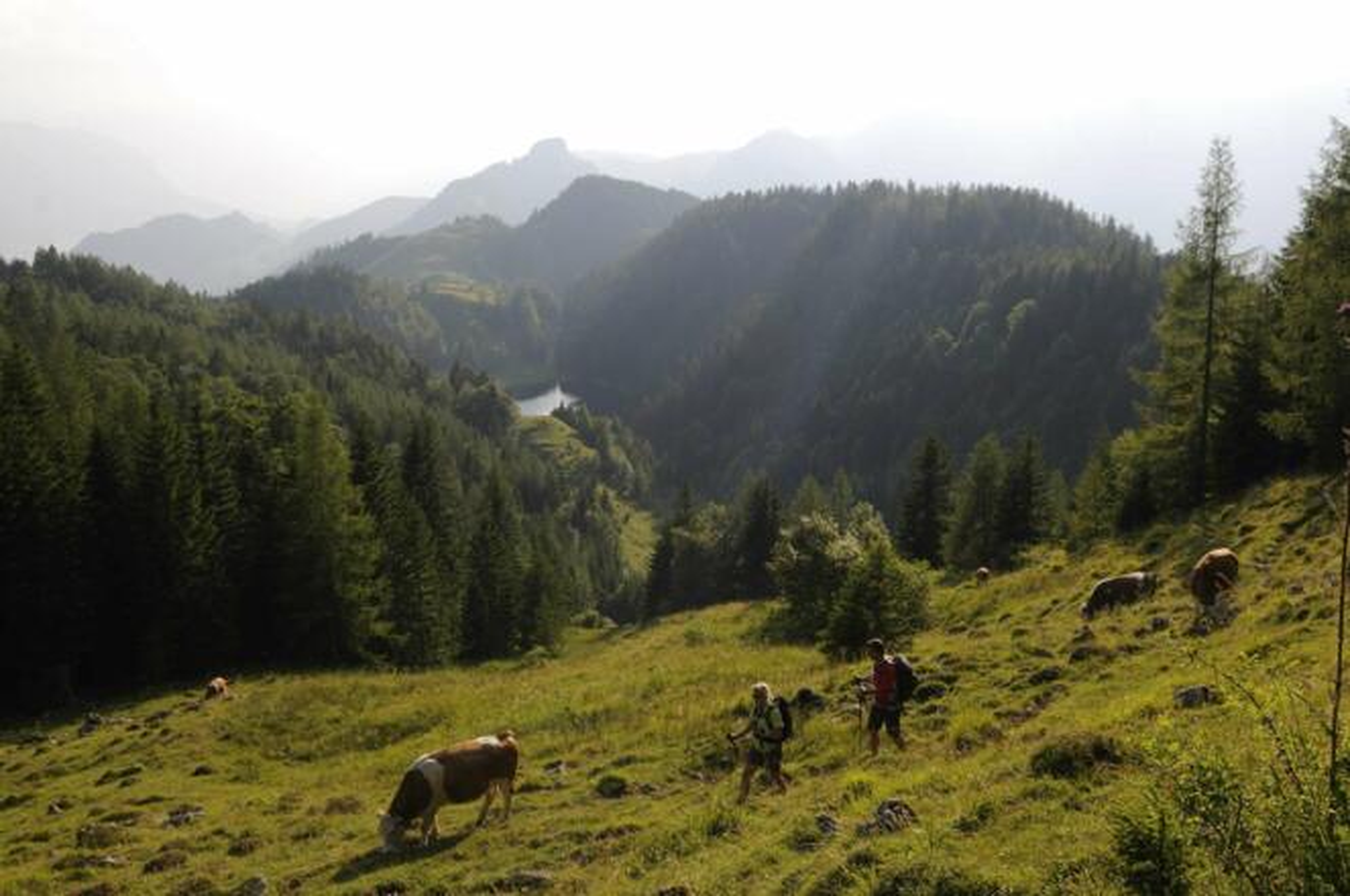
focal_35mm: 34
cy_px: 448
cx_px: 675
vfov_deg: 38.2
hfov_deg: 55.2
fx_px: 1292
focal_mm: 23
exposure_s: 1/125
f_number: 8
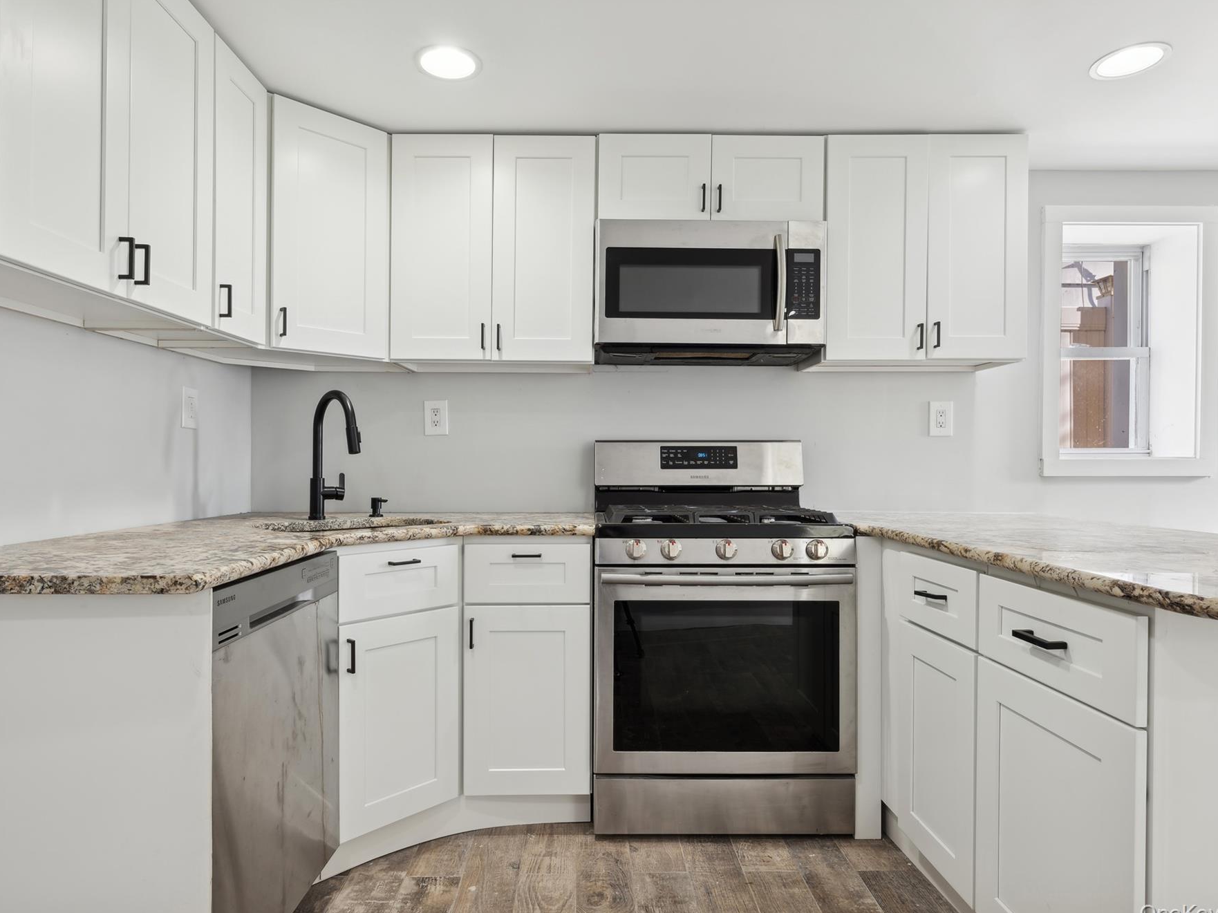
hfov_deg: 82.9
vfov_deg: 67.1
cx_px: 572
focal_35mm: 20
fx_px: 688
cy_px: 458
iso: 100
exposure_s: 1/4
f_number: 11
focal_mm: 17.5
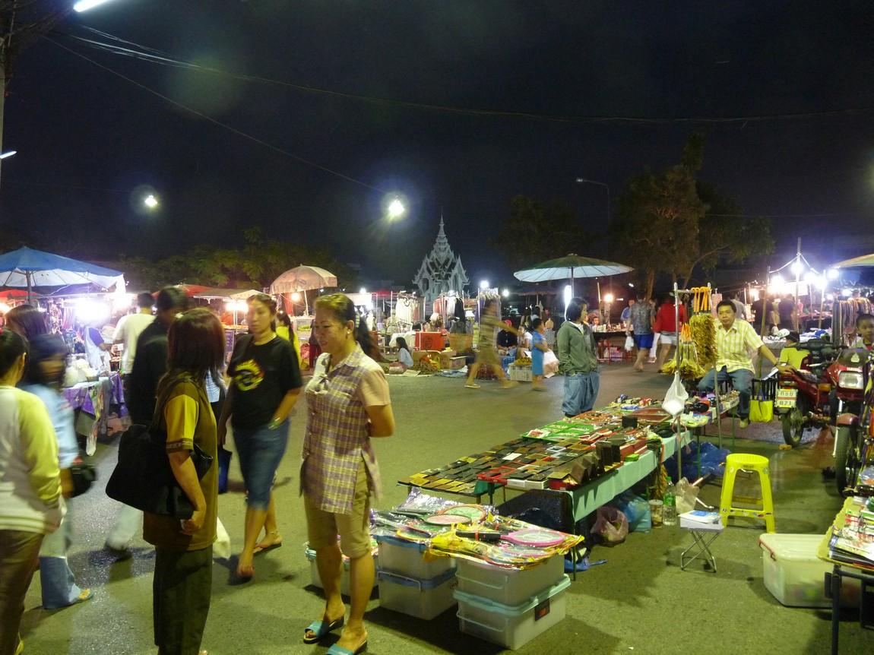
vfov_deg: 51.3
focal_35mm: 27
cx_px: 437
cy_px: 328
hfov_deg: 65.3
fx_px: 682
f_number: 2.8
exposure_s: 1/10
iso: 400
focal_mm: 4.8
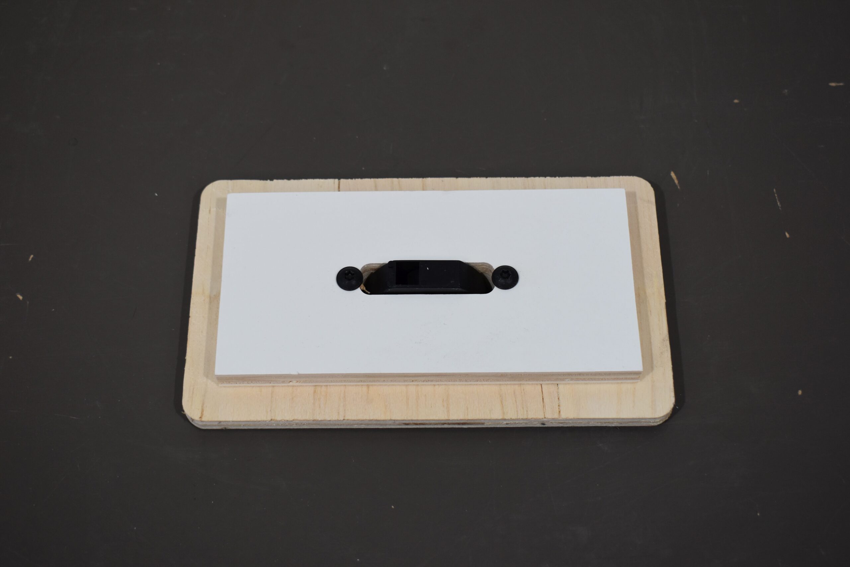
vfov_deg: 25.8
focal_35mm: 52
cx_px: 425
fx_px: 1240
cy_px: 284
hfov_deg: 37.8
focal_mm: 35
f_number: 5.6
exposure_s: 1/125
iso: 320
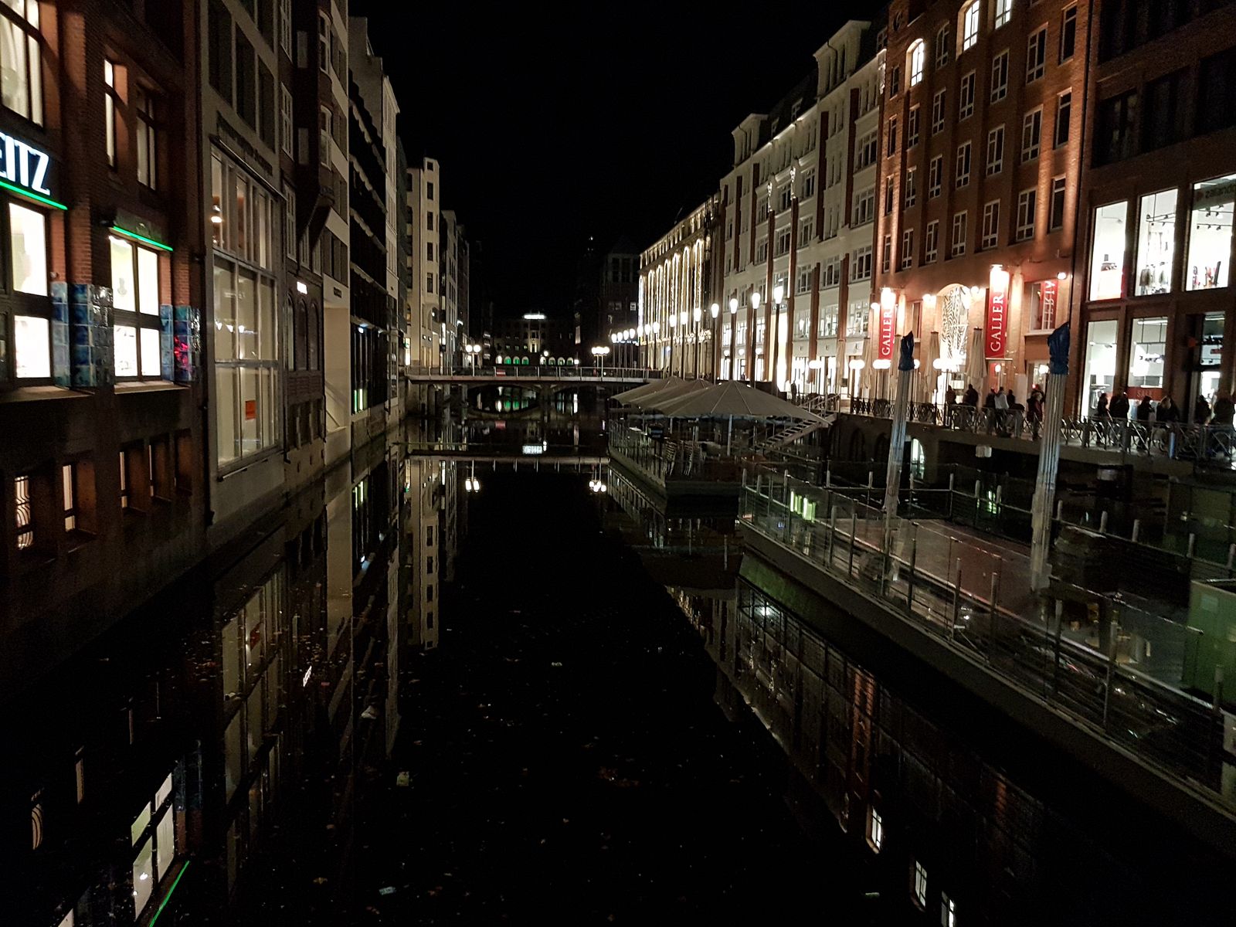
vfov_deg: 53.1
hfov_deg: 67.3
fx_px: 928
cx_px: 618
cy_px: 464
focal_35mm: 26
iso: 200
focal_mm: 4.2
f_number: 1.7
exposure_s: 1/14
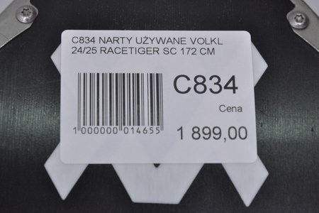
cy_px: 106
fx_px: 1396
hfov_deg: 13.0
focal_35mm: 158
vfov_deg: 8.7
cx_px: 160
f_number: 8
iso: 3200
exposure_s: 1/125
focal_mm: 105
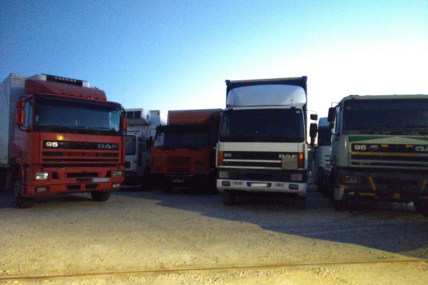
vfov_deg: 51.3
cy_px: 142
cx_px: 214
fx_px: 297
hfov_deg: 71.5
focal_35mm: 25
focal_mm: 4.52
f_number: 2
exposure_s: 1/12
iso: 6374
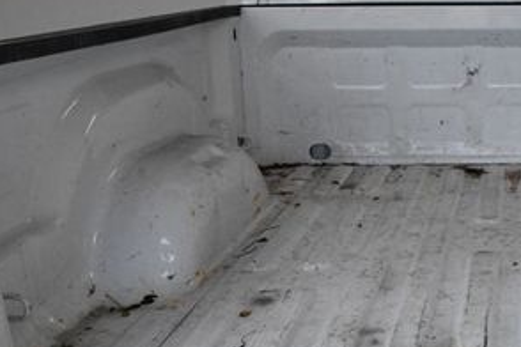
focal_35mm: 74
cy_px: 297
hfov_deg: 26.1
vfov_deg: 18.2
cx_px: 507
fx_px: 1071
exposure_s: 1/800
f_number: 14
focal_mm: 23
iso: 2500
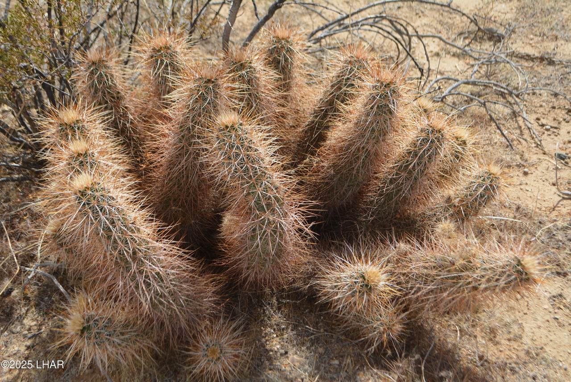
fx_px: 953
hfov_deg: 33.4
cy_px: 191
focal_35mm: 60
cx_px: 286
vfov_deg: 22.7
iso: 400
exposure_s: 1/1600
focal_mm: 40
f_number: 6.3
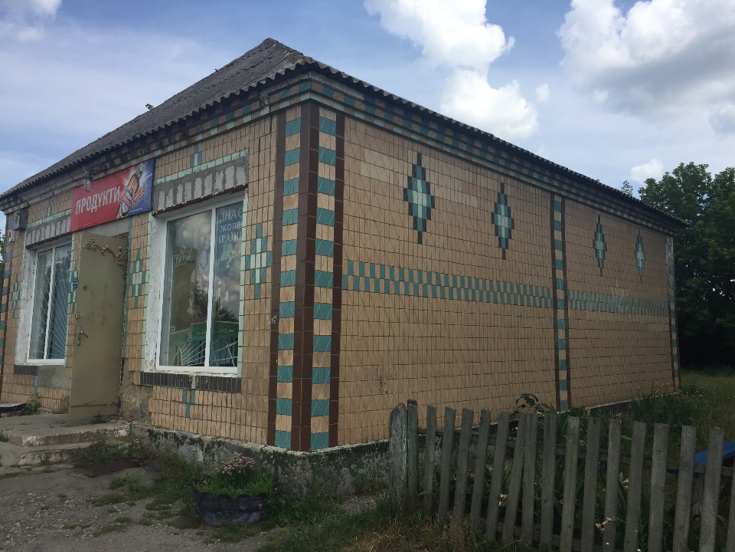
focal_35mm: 29
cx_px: 368
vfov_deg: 48.2
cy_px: 276
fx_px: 616
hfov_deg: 61.7
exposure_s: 1/1721
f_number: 2.2
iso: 32
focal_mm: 4.15
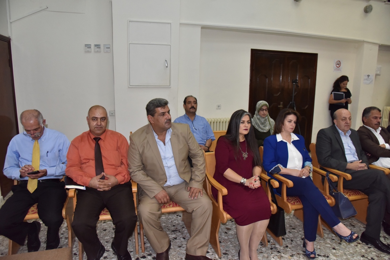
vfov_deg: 53.1
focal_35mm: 24
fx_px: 260
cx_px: 195
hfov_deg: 73.7
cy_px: 130
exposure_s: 1/250
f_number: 5.6
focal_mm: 24
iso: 1600
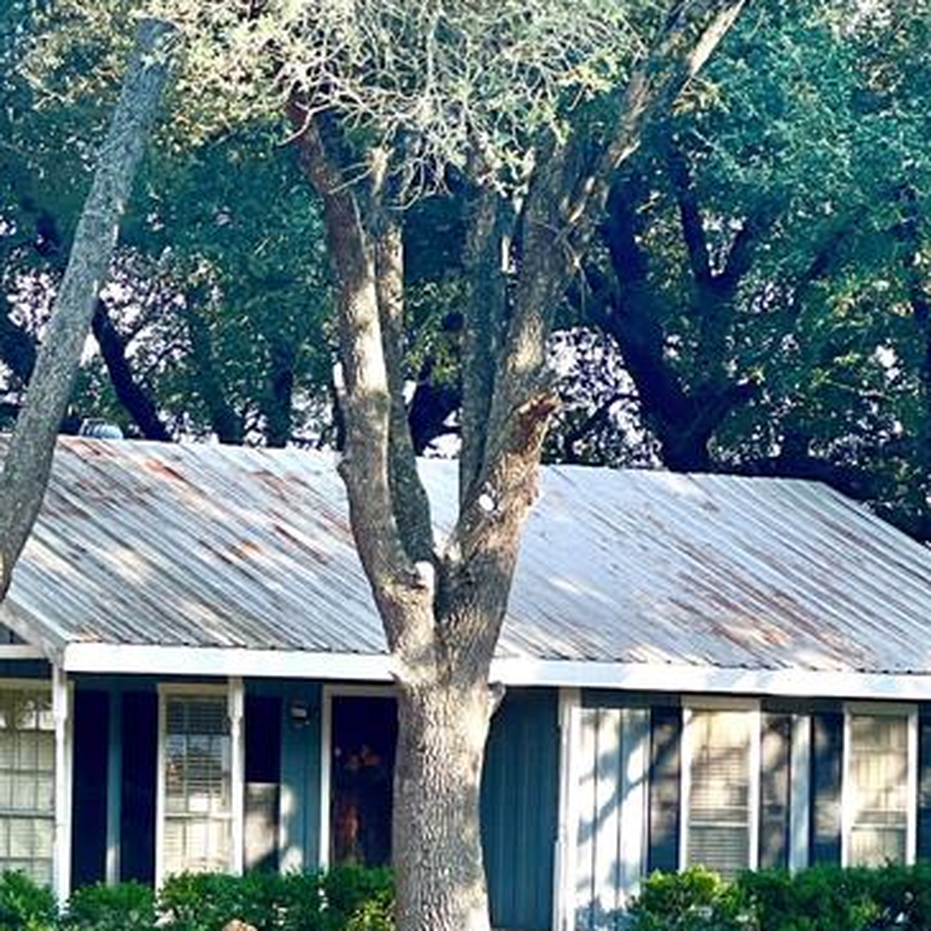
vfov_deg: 9.1
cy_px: 806
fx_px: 5812
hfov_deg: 9.1
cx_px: 79
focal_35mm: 191
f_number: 2.8
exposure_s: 1/121
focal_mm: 9
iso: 40
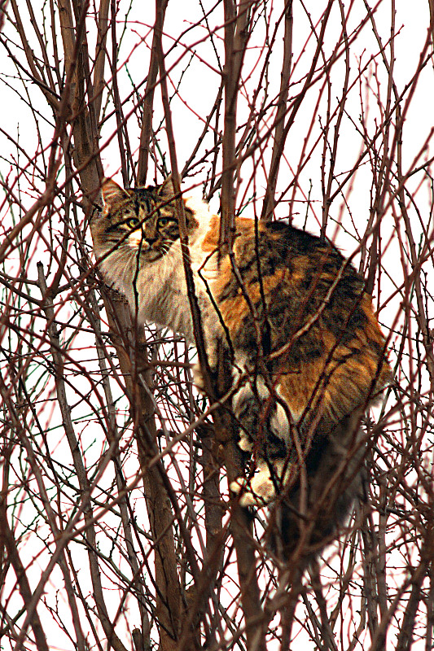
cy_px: 326
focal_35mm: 225
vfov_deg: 9.2
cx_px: 217
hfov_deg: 6.1
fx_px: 4070
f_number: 3.5
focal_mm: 150
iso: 100
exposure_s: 1/1600
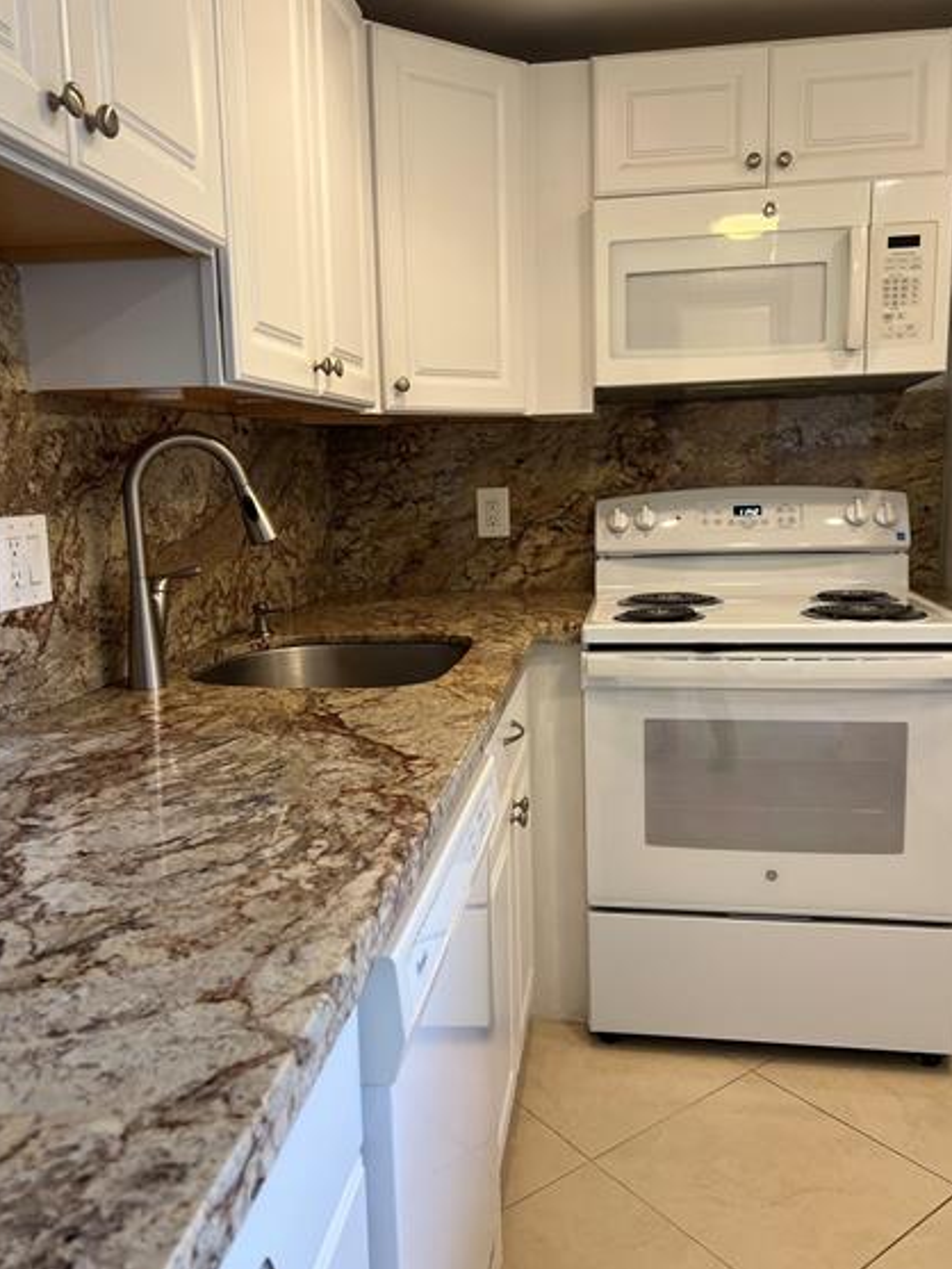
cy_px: 640
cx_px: 490
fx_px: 1026
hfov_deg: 49.8
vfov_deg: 63.4
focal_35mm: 28
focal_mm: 5.7
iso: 80
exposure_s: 1/60
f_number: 1.5
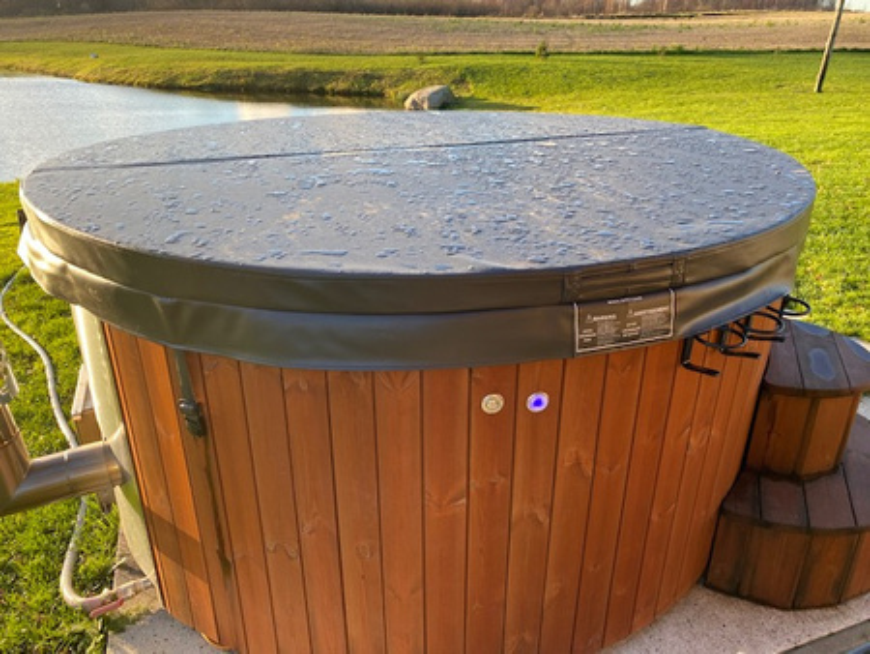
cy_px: 327
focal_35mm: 26
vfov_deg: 53.1
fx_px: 654
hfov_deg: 67.3
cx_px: 435
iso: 32
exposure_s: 1/285
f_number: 1.8
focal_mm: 4.25
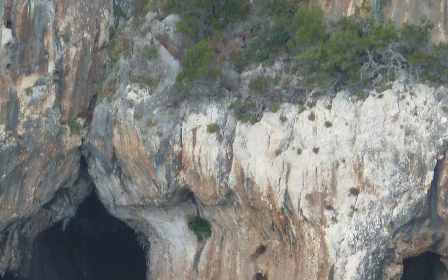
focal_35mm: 519
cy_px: 259
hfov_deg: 4.0
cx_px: 101
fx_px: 6337
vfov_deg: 2.5
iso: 80
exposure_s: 1/100
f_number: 4.7
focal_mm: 39.7
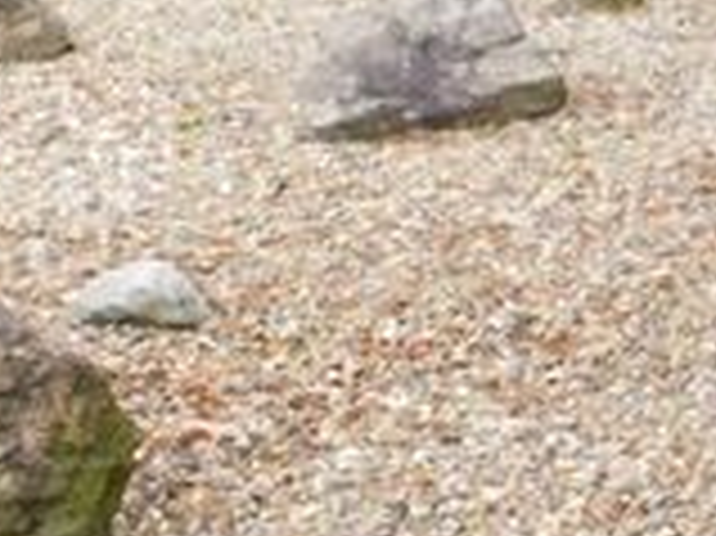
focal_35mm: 121
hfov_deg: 14.3
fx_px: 2501
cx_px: 1297
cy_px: 392
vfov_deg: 12.2
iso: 125
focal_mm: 5.3
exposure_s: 1/60
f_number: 3.2
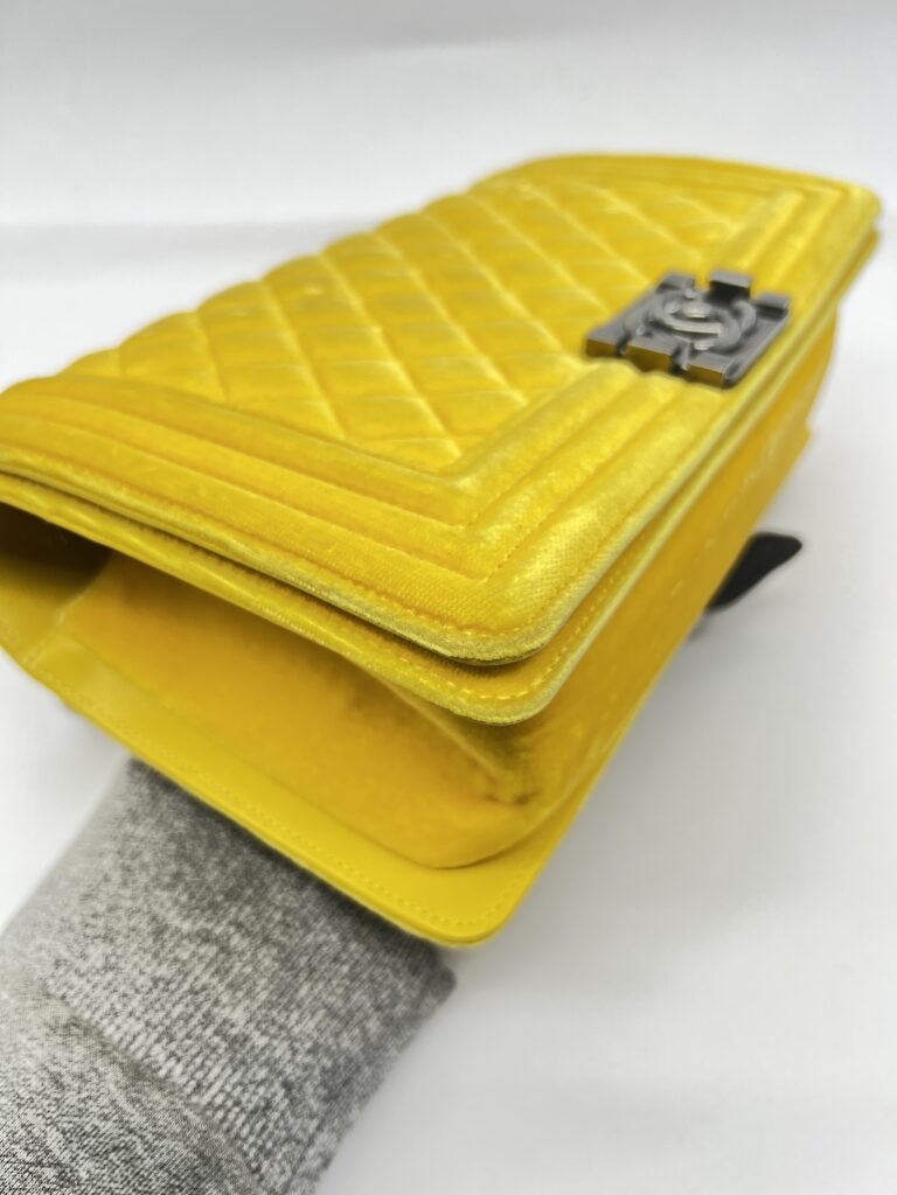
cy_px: 598
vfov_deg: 67.3
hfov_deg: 53.1
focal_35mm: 26
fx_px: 898
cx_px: 448
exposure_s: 1/100
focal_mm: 5.7
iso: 80
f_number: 1.5
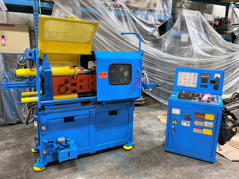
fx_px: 180
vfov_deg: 53.1
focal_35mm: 26
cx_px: 120
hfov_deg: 67.3
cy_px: 90
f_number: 1.8
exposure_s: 1/17
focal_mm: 4.25
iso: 80
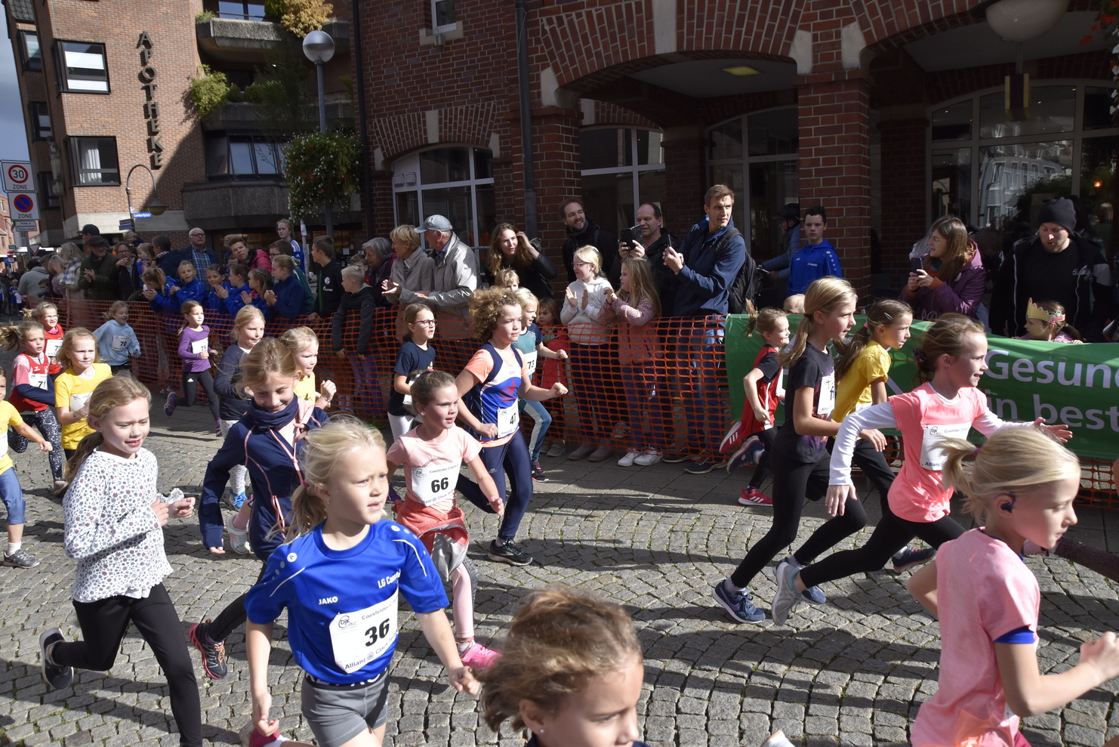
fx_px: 839
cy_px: 374
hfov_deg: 67.4
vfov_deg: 48.0
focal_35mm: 27
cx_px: 560
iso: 400
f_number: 7.1
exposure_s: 1/1600
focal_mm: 18
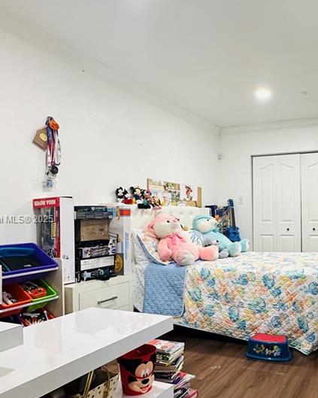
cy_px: 220
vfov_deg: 57.1
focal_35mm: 31
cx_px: 254
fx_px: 365
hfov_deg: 44.8
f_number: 2.2
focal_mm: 2.22
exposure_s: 1/60
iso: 200
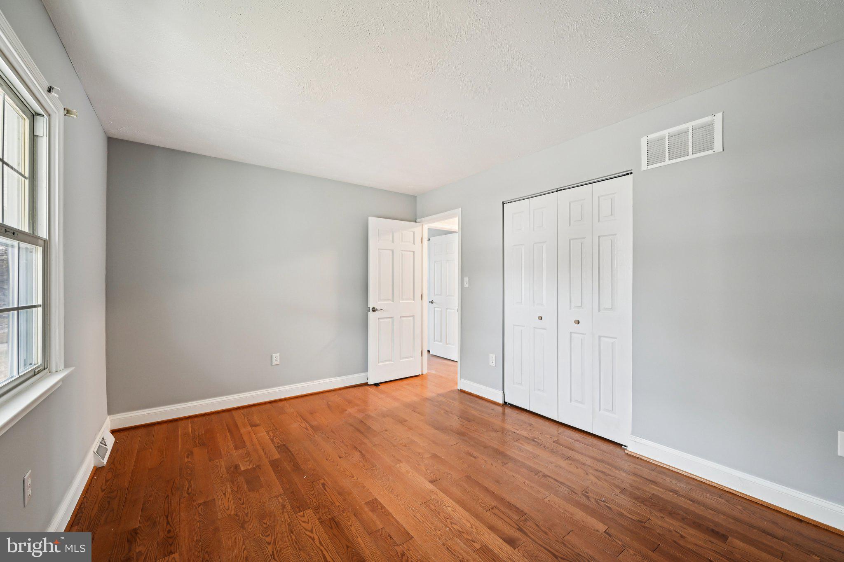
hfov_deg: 104.3
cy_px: 281
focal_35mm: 14
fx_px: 328
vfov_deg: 81.2
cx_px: 422
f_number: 8
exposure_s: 1/4
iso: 400
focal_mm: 14
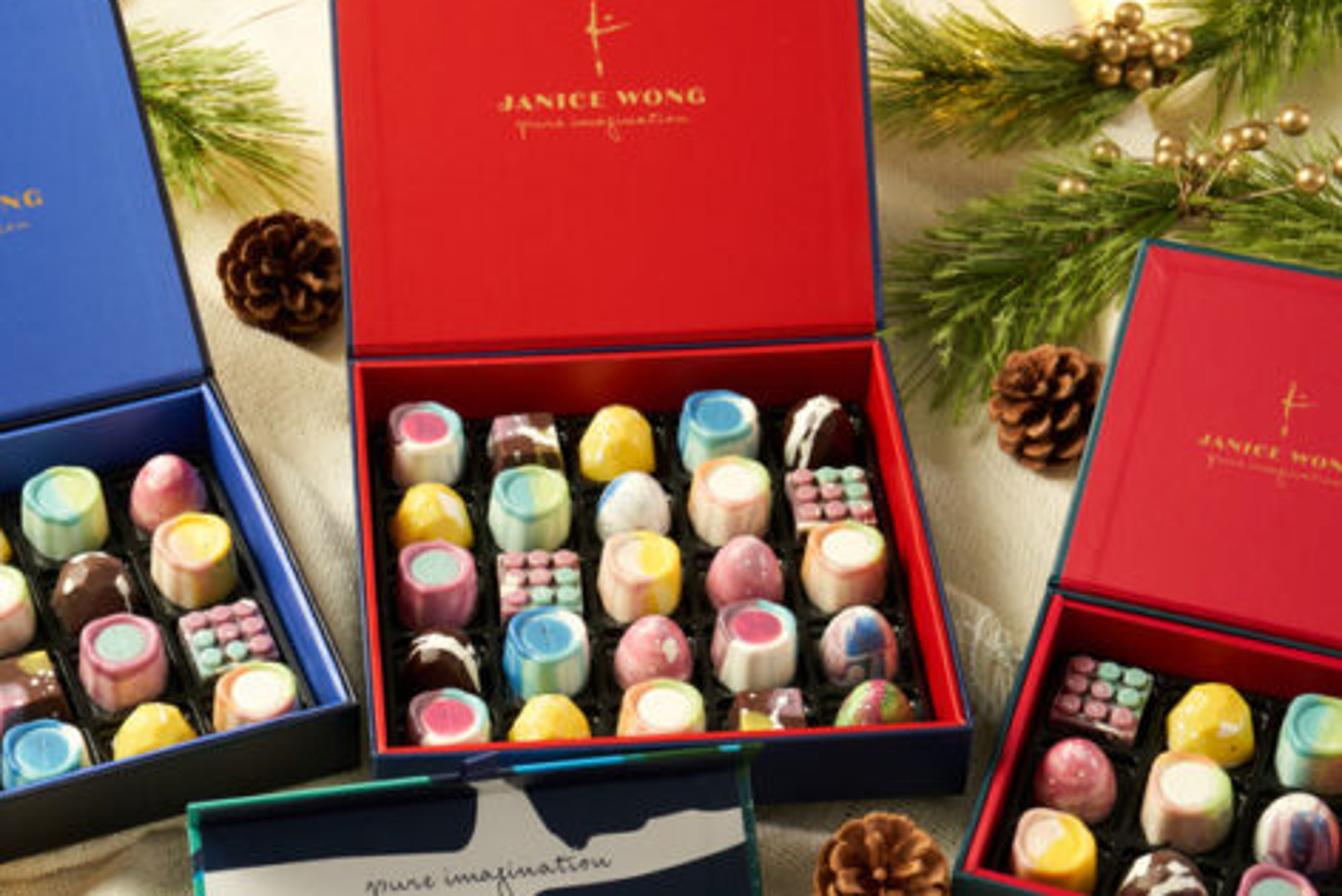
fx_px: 3542
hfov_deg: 21.4
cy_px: 587
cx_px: 523
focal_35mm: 95
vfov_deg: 14.4
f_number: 14
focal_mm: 70
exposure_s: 2
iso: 400
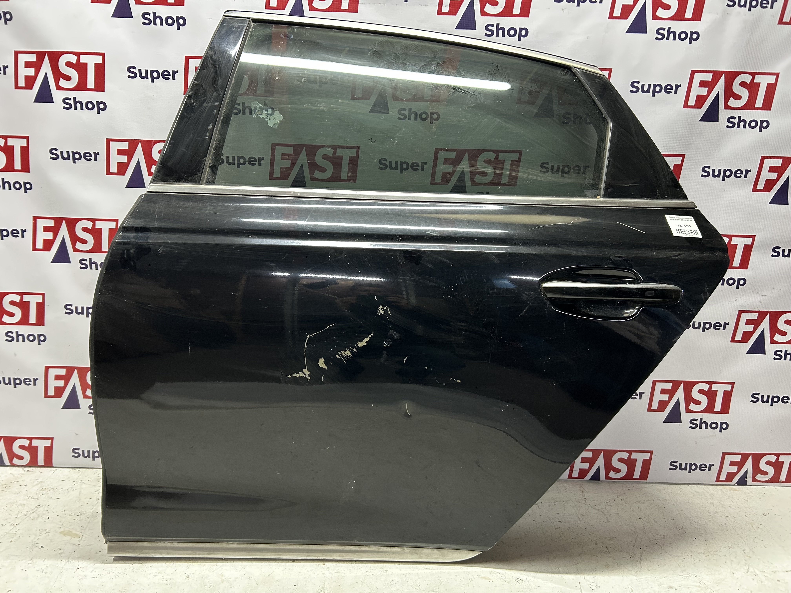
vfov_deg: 53.1
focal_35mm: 26
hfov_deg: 67.3
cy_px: 296
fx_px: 594
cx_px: 396
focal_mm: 5.7
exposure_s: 1/50
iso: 200
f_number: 1.5
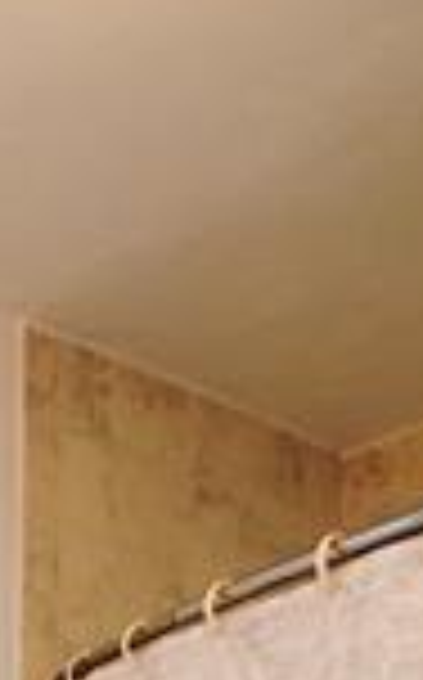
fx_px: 1295
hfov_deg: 15.5
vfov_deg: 21.4
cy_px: 1166
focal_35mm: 70
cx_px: -374
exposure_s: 1/60
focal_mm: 1.8
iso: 100
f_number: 2.2
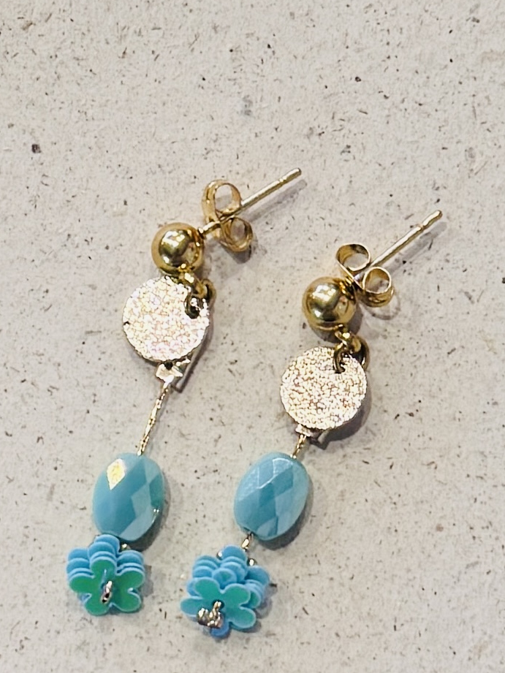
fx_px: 603
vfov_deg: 58.0
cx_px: 225
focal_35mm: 31
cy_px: 391
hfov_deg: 45.4
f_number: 1.78
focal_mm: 6.76
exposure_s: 1/100
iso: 125
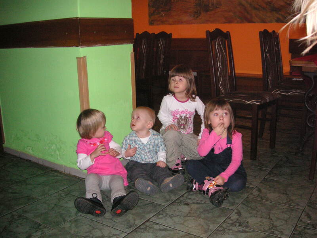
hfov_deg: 50.1
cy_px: 119
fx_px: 339
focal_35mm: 37
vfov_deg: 38.7
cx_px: 158
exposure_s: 1/45
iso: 160
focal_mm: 6.1
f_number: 2.8
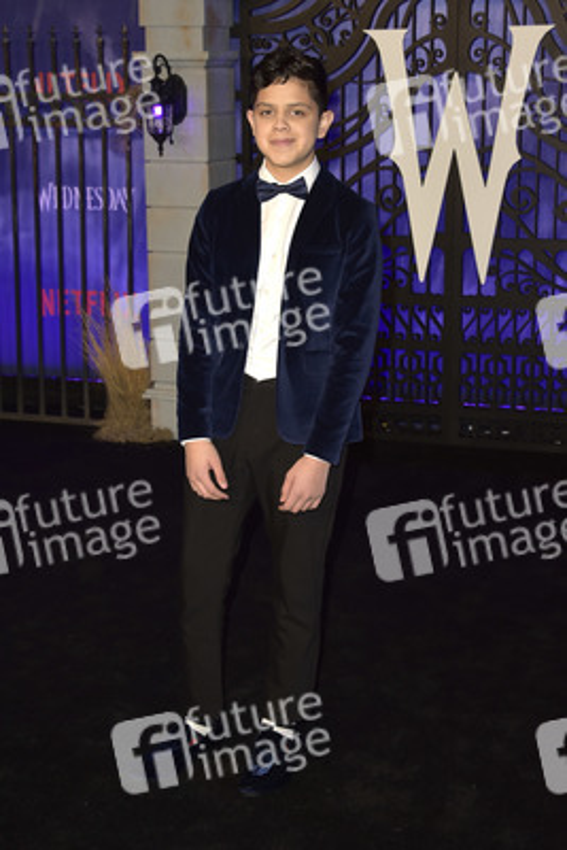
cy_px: 425
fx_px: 1180
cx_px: 284
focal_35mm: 50
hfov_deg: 27.0
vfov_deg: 39.6
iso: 640
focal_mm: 50
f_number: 6.3
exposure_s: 1/250
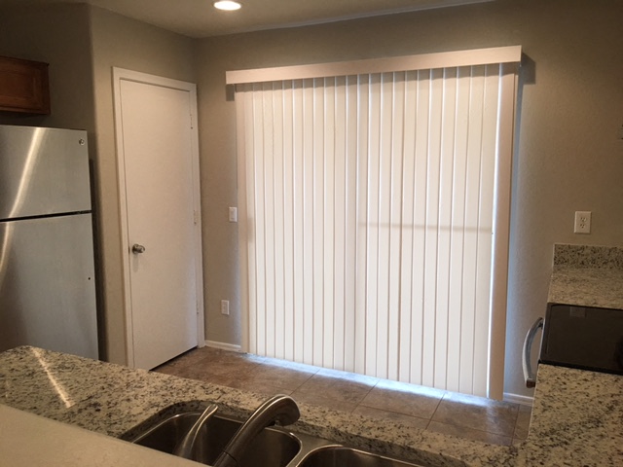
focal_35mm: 29
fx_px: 522
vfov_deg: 48.2
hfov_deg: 61.7
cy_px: 234
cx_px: 312
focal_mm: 4.15
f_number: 2.2
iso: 40
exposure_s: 1/30
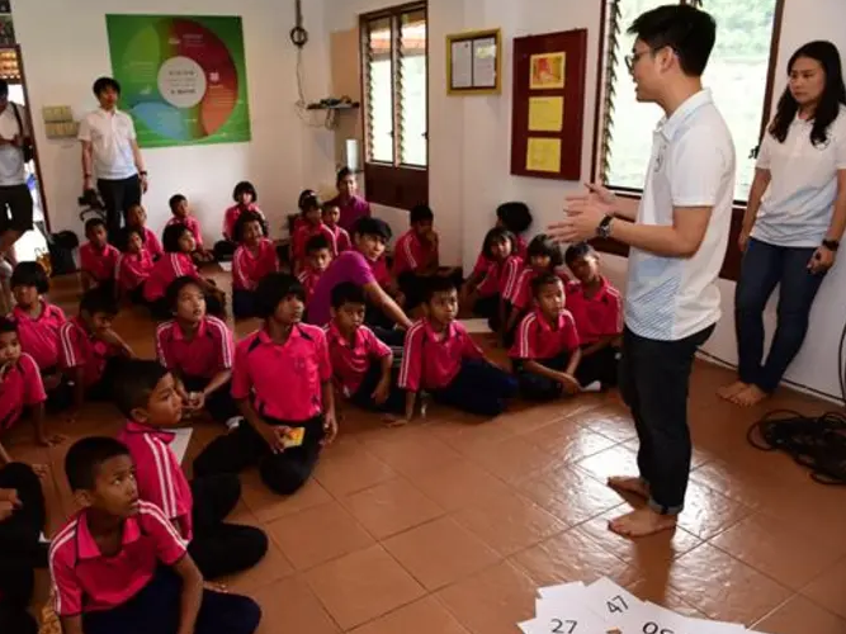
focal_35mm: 27
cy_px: 317
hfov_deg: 65.0
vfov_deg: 51.3
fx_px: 660
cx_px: 358
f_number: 4.5
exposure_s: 1/60
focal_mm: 24
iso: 1250
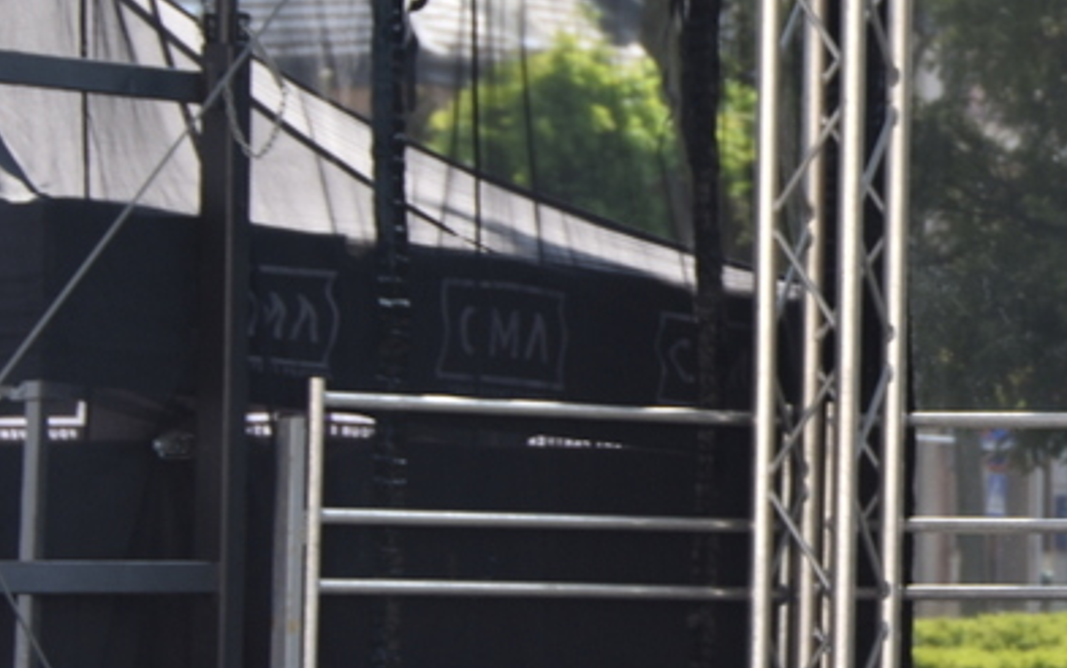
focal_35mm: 257
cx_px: 1472
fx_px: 7464
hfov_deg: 8.1
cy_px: 280
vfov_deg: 5.1
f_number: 5.6
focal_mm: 55
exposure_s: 1/125
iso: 100
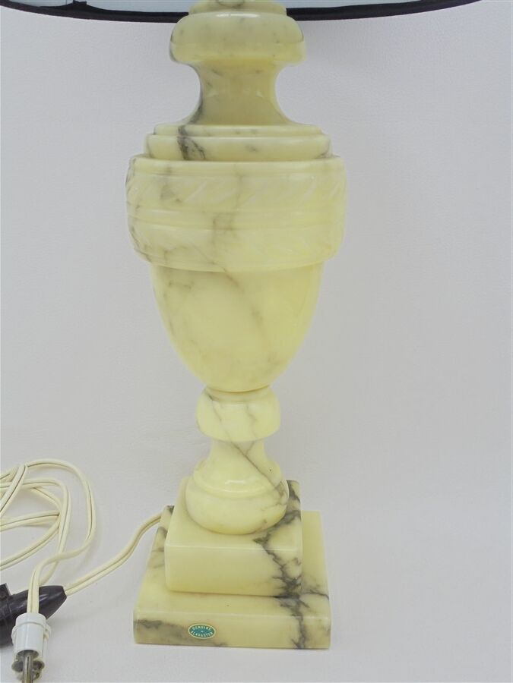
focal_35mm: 34
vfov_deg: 54.0
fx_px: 672
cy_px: 342
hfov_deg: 41.8
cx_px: 256
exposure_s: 1/30
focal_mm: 6.1
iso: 100
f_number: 4
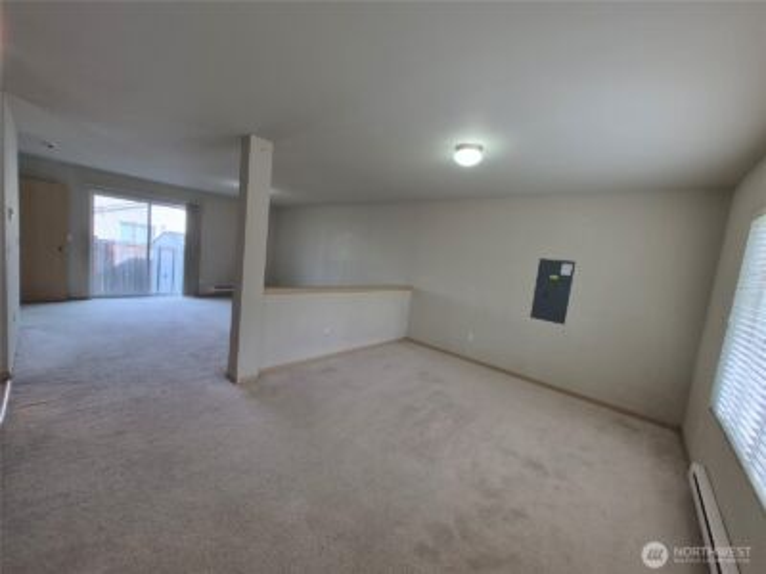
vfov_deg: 89.9
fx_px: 288
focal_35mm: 13
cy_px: 287
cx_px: 383
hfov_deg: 106.2
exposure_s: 1/120
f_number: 2.2
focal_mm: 1.74
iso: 80
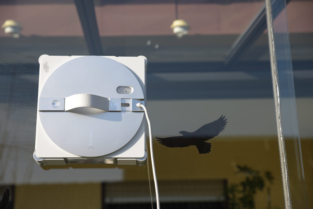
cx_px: 156
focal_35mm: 70
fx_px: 609
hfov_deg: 28.8
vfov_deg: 19.5
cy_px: 104
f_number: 4.5
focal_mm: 70
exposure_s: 1/400
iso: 100
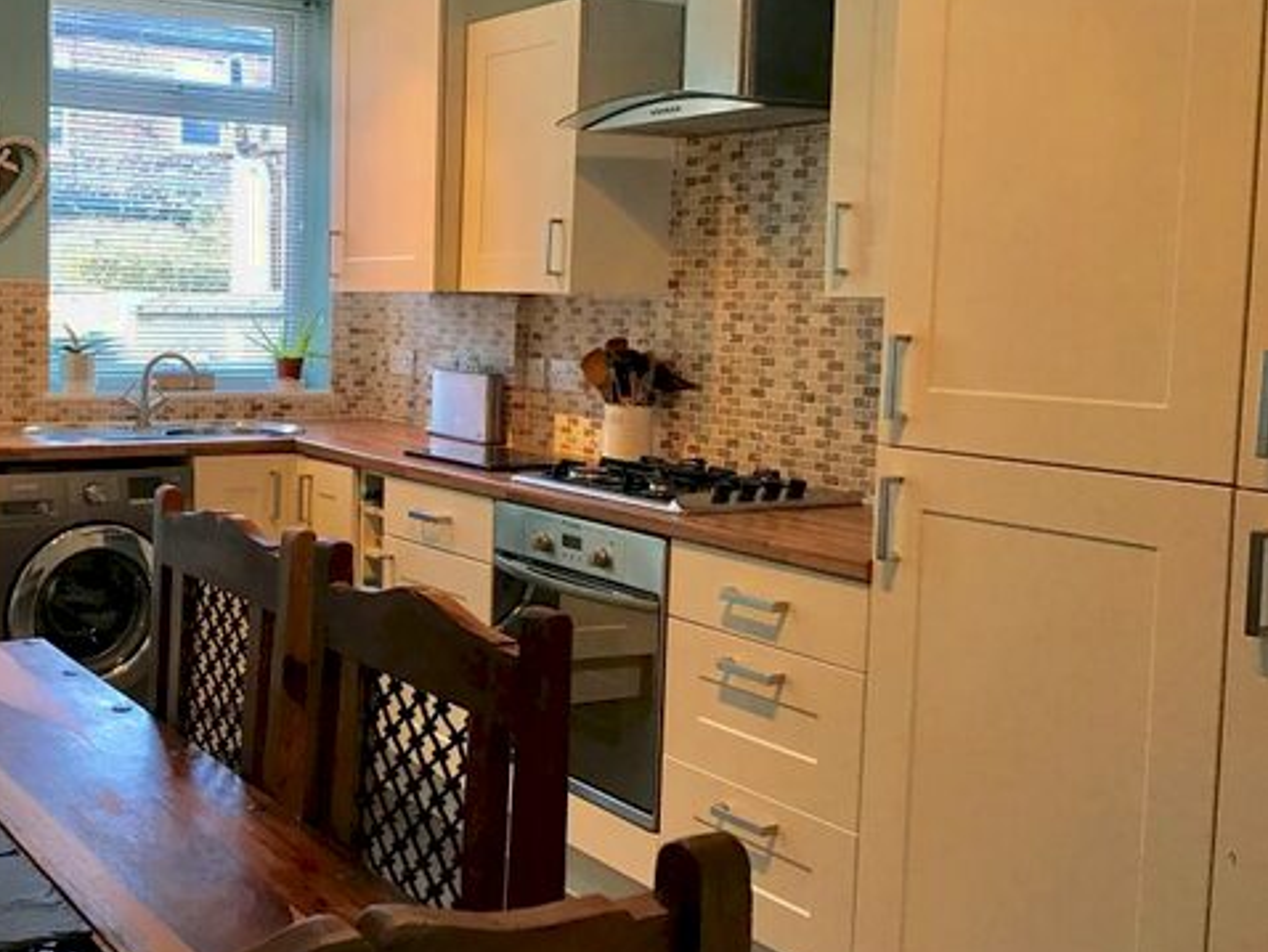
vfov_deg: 35.1
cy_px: 410
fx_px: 1503
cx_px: 345
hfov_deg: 44.5
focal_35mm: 41
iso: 40
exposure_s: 1/33
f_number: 1.8
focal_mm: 3.99
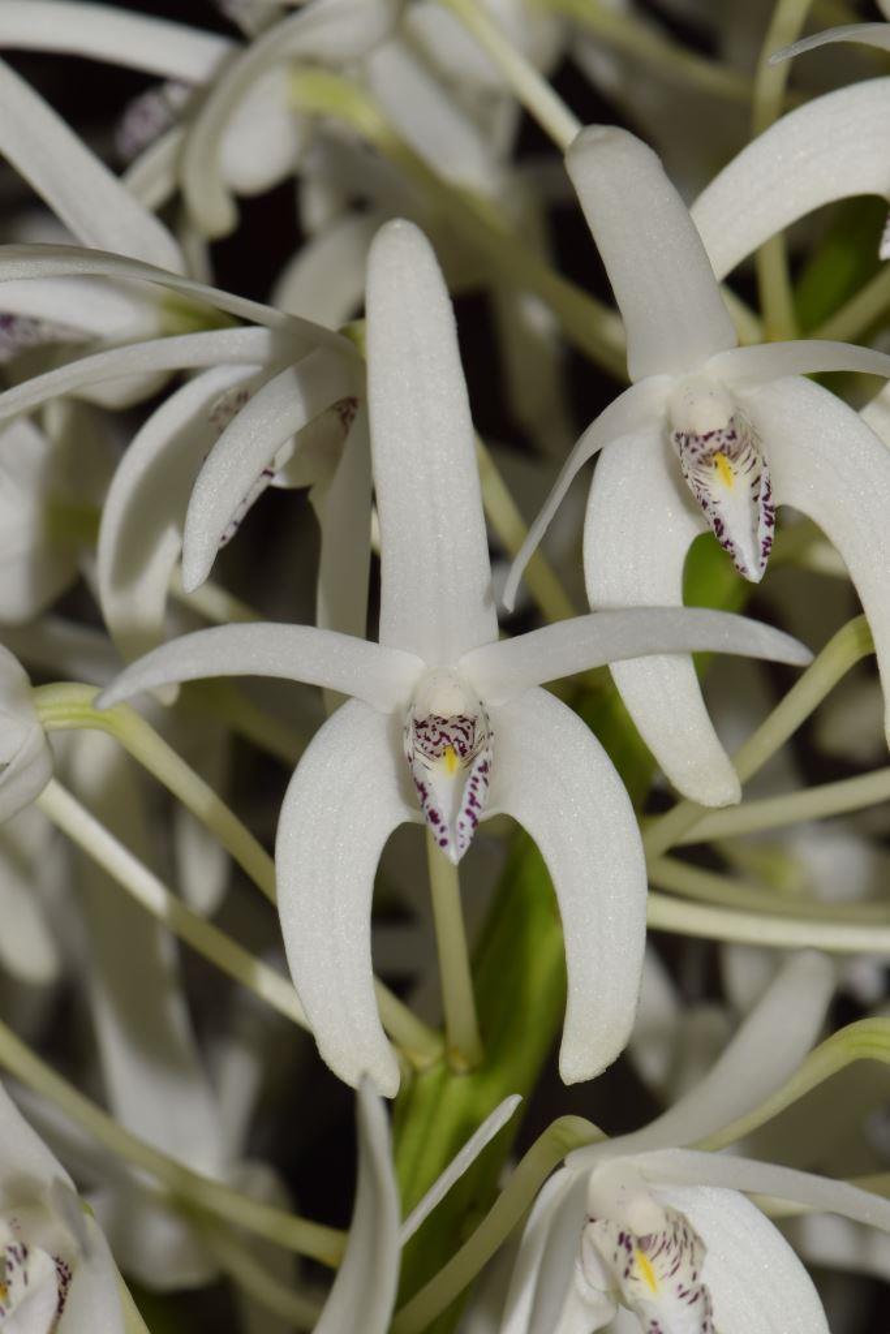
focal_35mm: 158
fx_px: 5838
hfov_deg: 8.7
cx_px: 445
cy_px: 667
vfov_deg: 13.0
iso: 100
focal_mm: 105
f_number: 18
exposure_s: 1/60
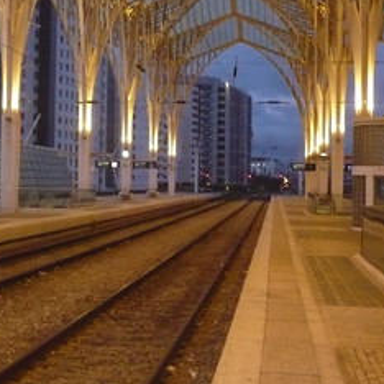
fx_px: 828
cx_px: 110
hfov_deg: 25.9
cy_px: 145
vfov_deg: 26.0
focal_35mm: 66
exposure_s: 1/30
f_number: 2.8
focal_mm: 5.8
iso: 640
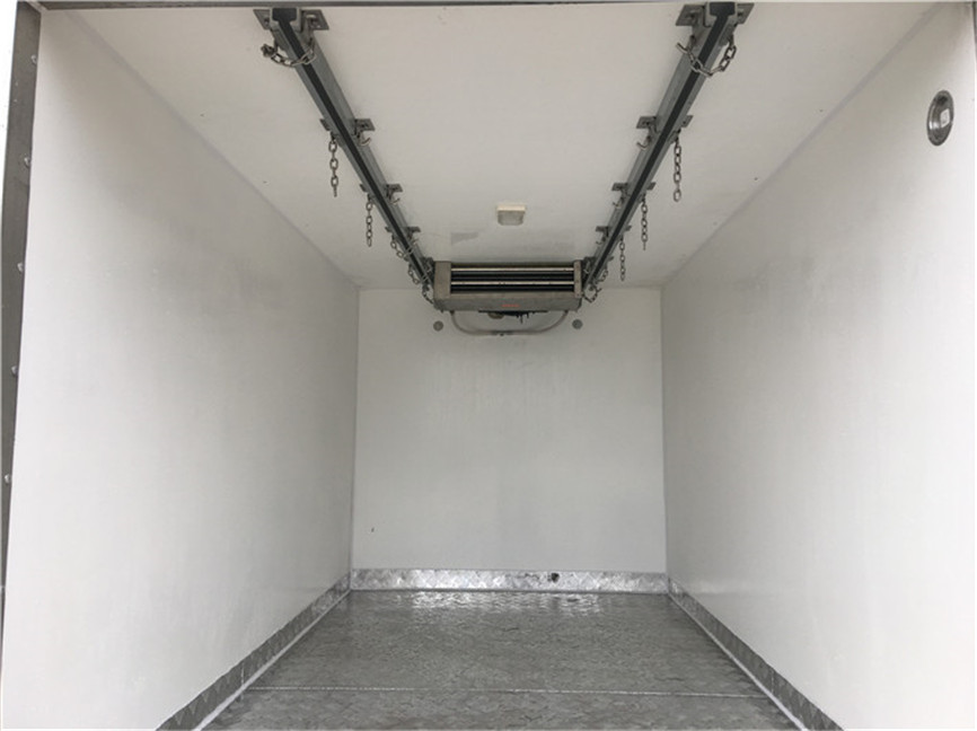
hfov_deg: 61.7
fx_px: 818
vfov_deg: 48.2
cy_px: 366
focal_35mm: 29
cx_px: 488
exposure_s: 1/103
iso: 25
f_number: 2.2
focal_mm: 4.15
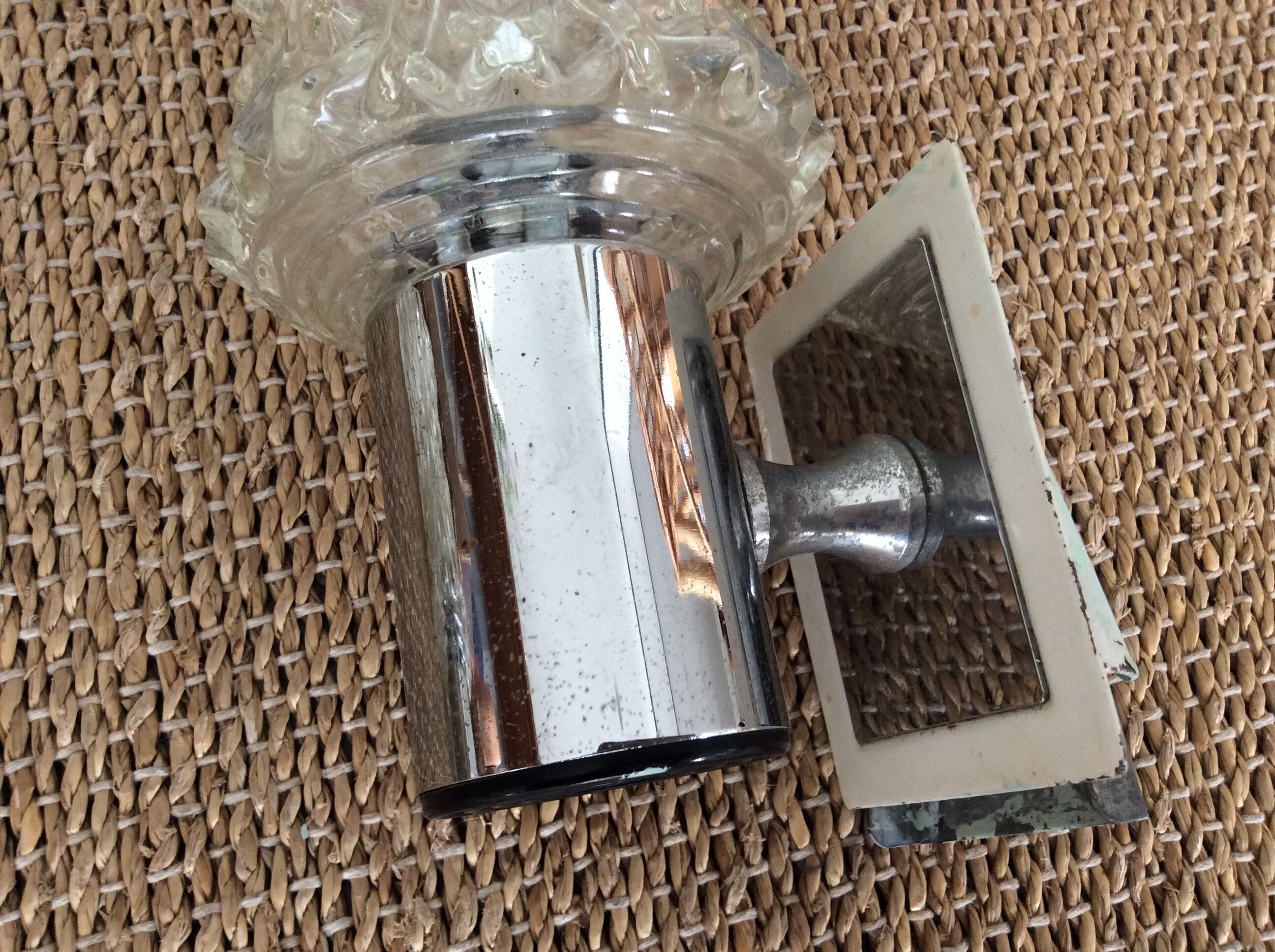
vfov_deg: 44.1
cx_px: 638
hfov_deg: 56.9
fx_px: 1177
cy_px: 476
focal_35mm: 32
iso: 80
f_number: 2.4
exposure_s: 1/25
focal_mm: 3.3
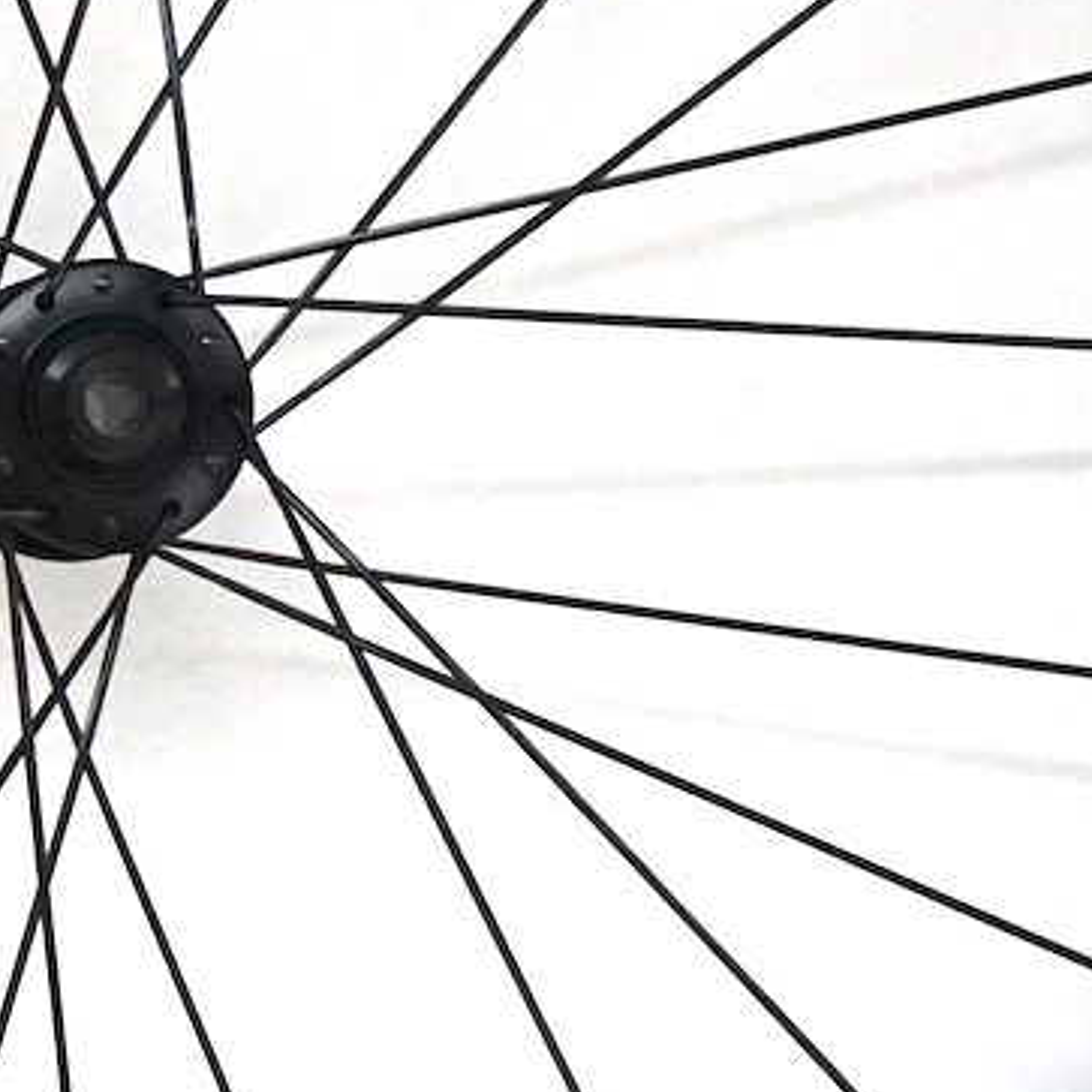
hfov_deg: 5.9
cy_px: 442
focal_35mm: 290
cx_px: -993
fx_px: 10350
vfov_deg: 6.0
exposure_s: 1/160
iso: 4000
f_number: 5.6
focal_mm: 62
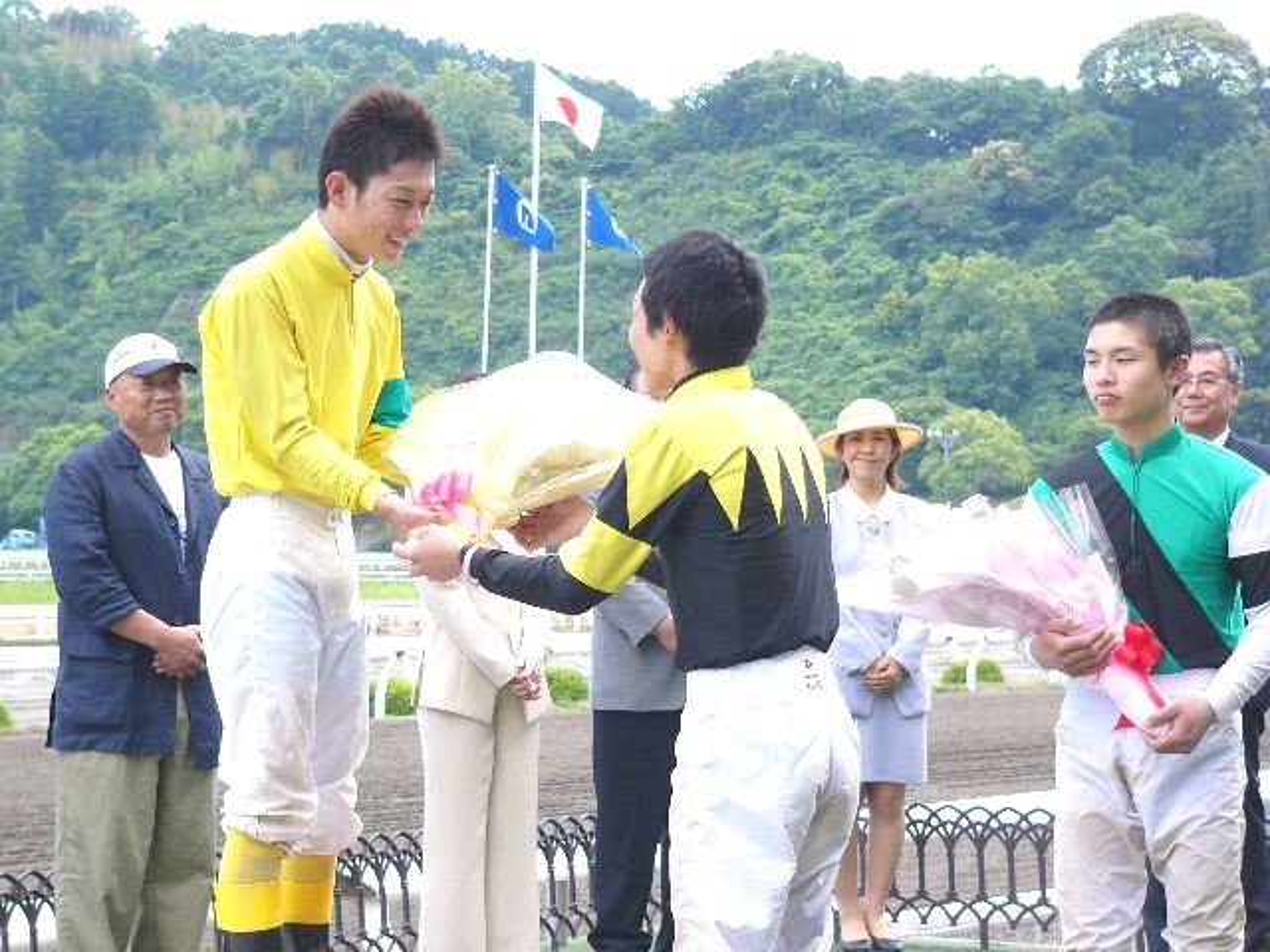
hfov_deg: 17.4
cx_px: 635
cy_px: 476
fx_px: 4146
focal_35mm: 113
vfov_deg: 13.1
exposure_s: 1/125
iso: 50
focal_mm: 18.8
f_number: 4
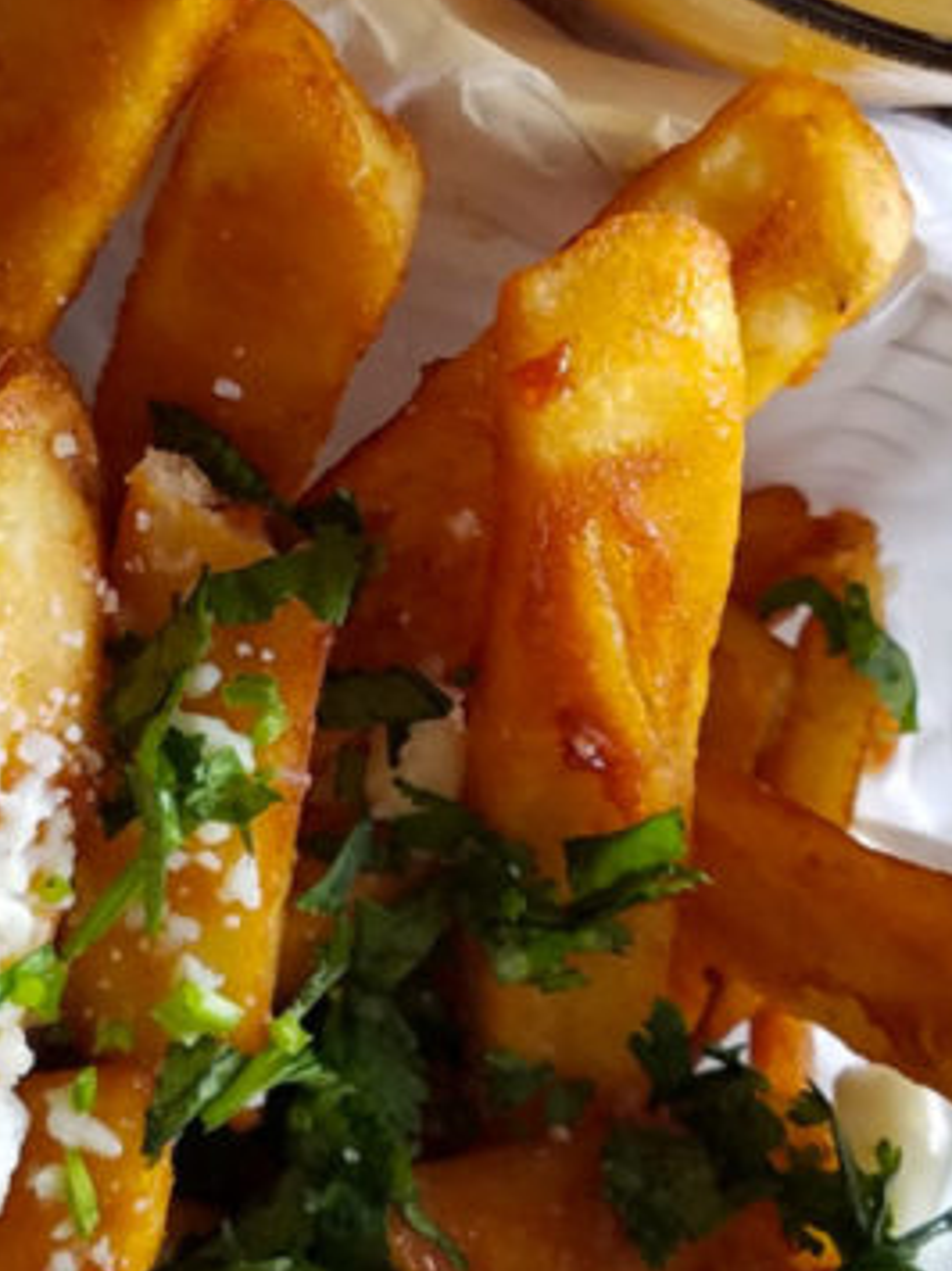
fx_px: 2752
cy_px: 516
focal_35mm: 75
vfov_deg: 26.0
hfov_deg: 19.6
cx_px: 469
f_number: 1.7
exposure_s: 1/60
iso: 100
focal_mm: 4.2
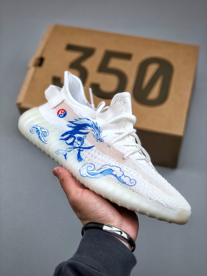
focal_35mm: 57
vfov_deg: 33.8
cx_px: 104
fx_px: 454
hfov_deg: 25.7
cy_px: 138
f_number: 2.8
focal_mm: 6.6
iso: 20
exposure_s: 1/109
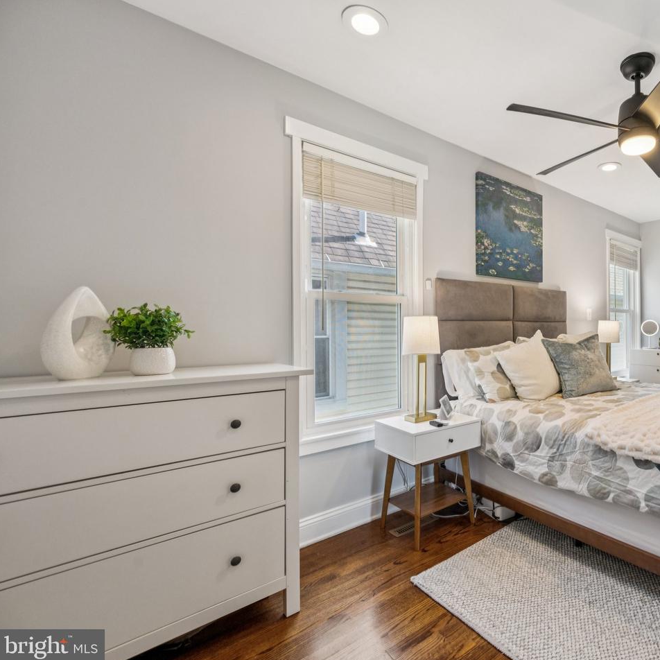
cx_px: 496
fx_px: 388
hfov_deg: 74.9
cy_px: 332
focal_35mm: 18
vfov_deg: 80.7
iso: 400
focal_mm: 14
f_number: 7.1
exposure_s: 1/60
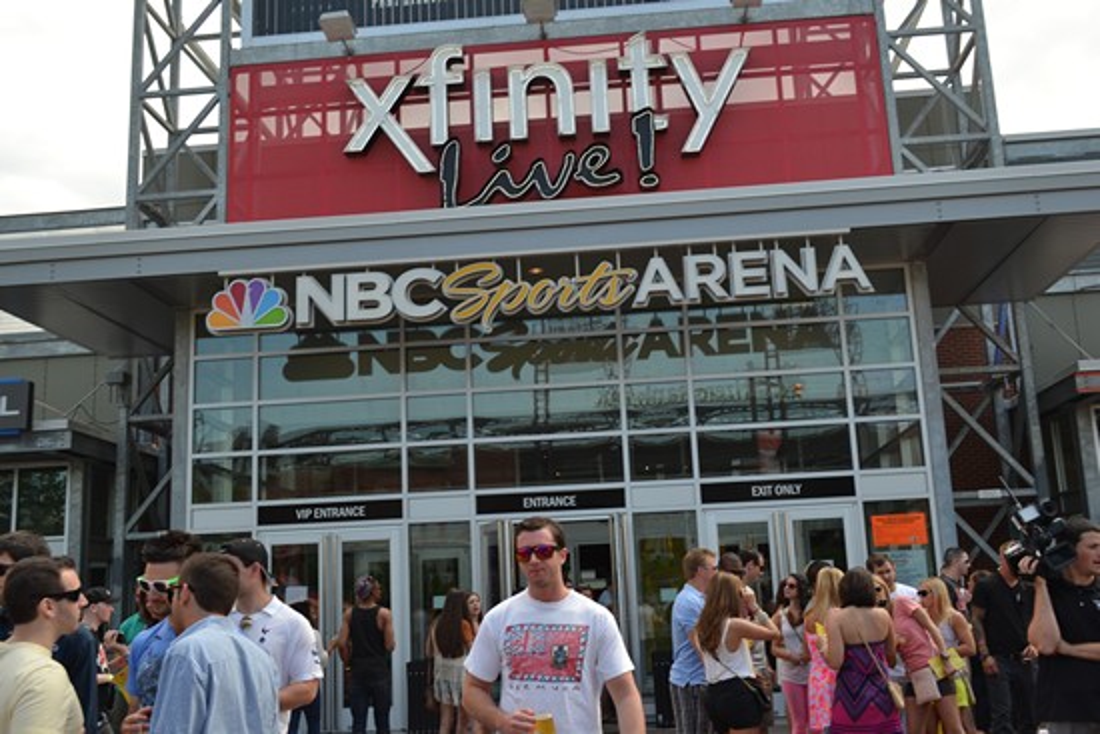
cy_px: 367
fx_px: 1100
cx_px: 550
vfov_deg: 36.9
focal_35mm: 36
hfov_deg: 53.1
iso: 220
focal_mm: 24
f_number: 5.6
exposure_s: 1/125
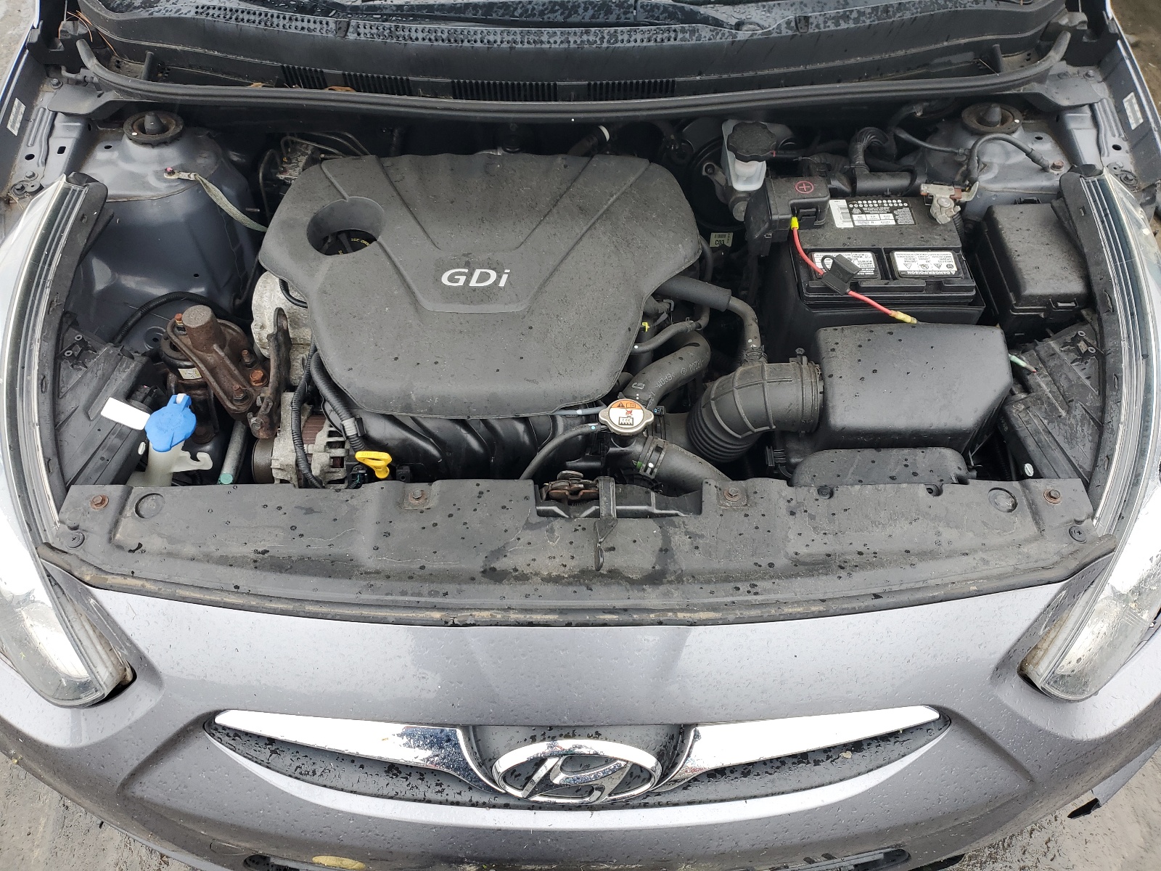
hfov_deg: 67.3
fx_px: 872
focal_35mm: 26
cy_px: 436
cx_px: 580
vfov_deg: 53.1
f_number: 1.5
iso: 50
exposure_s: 1/161
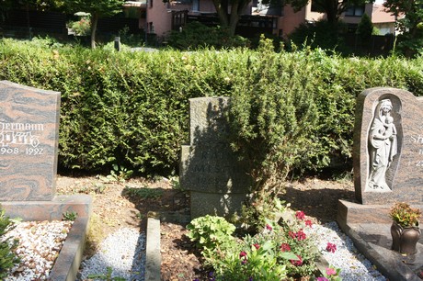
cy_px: 140
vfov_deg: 33.0
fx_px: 476
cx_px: 212
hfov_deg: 48.0
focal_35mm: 40
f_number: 6.3
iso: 400
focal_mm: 27
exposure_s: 1/250
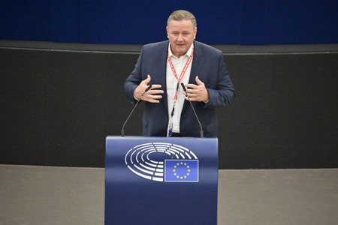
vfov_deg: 2.7
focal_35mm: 500
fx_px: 4694
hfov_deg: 4.1
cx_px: 169
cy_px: 112
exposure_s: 1/400
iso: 6400
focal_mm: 500
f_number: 6.3
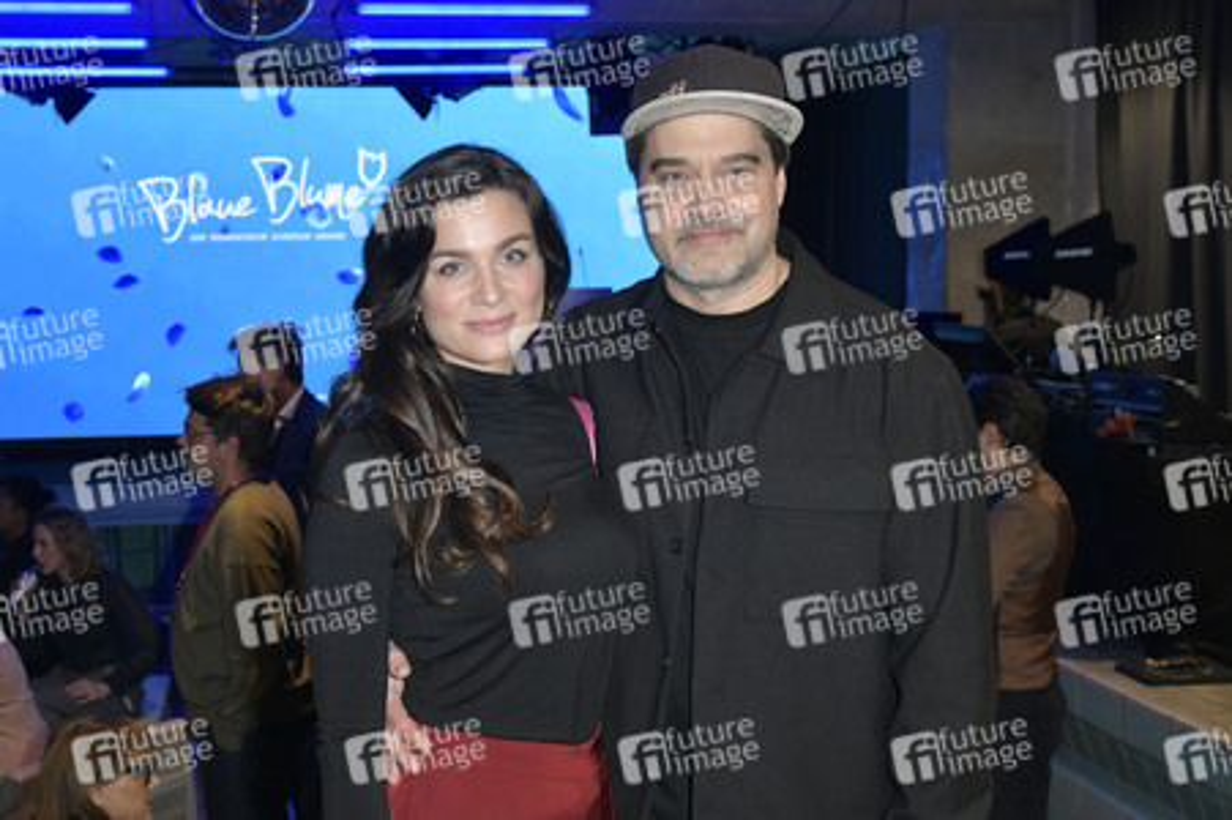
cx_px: 616
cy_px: 410
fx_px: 1197
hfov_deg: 54.5
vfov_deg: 37.8
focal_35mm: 35
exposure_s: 1/200
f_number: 6.3
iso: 2000
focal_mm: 35
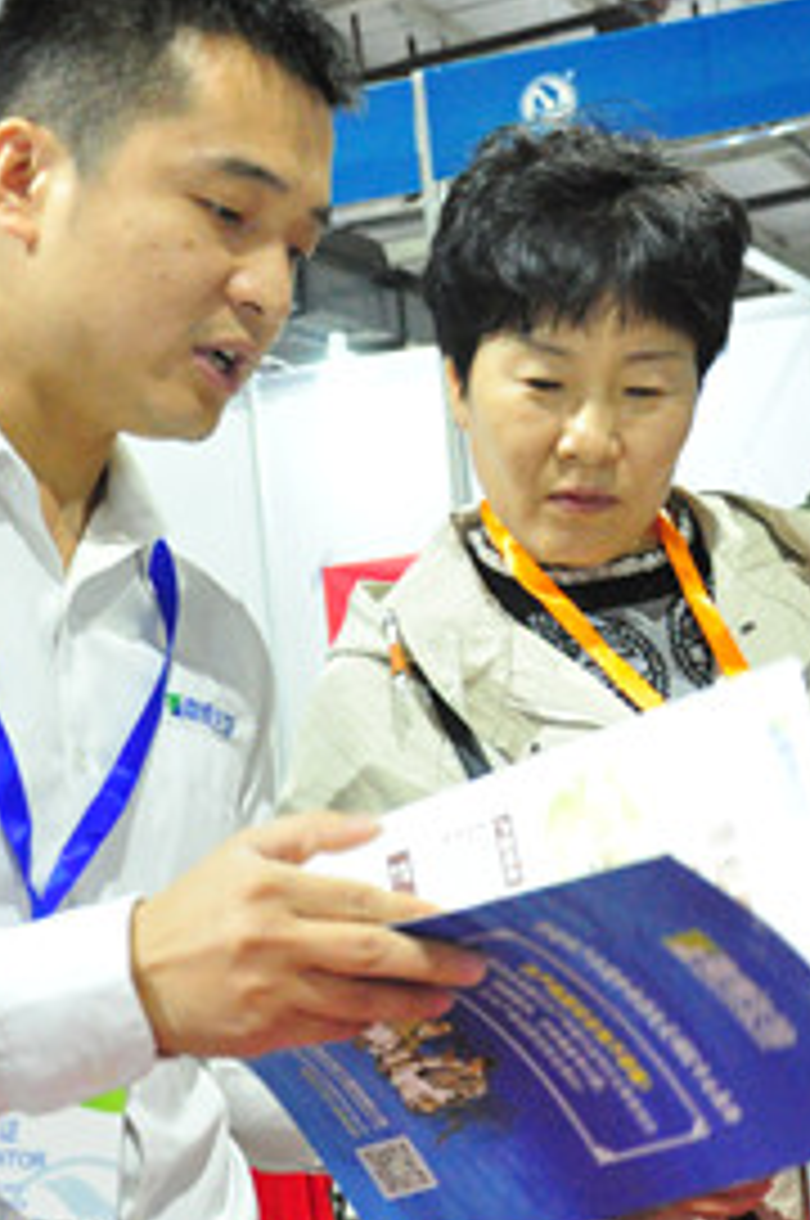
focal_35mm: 67
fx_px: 2267
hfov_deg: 20.1
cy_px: 560
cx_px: 598
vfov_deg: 30.1
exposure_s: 1/40
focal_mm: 22
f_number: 3.8
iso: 3200
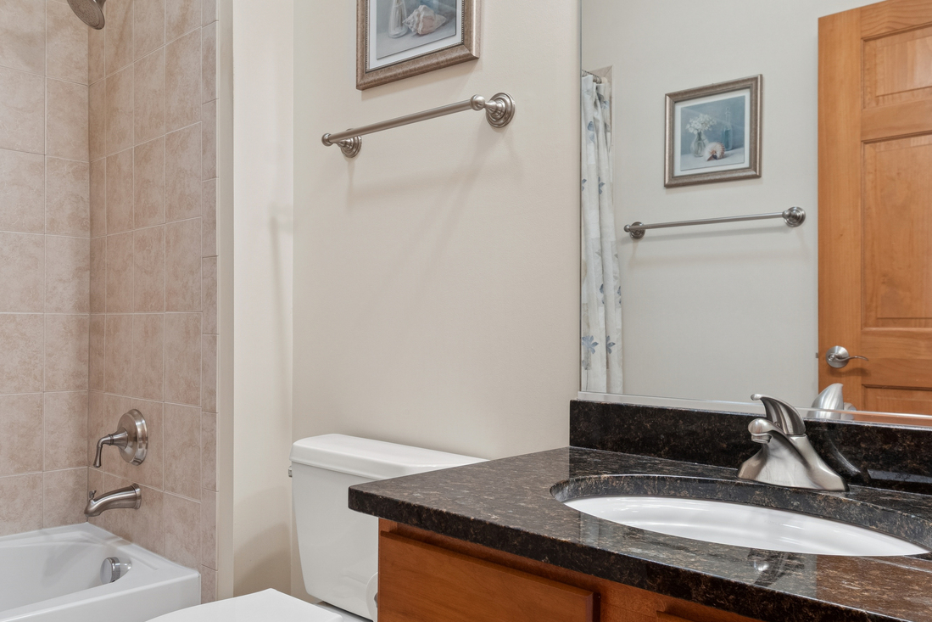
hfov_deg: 63.3
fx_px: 744
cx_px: 356
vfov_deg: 45.2
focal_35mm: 29
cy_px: 356
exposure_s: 1/4
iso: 320
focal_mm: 13
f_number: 8
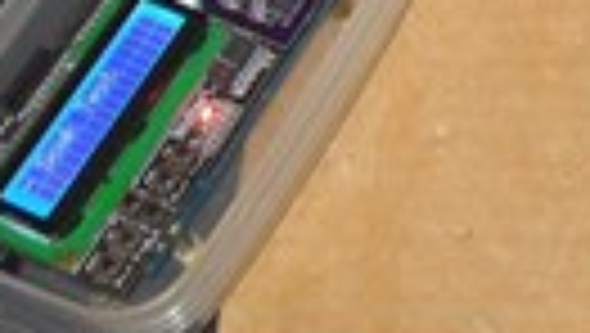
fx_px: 1926
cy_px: -387
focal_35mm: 123
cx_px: 797
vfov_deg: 9.1
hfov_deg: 16.3
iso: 200
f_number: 3.5
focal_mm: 6
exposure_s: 1/30
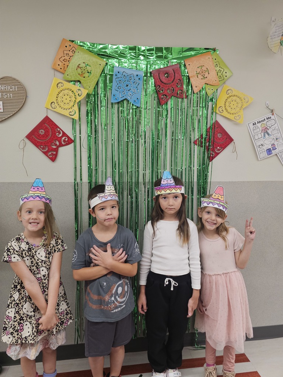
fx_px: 251
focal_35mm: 23
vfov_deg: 73.9
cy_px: 188
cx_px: 142
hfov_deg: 58.9
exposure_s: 1/170
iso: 400
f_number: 1.7
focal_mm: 6.3
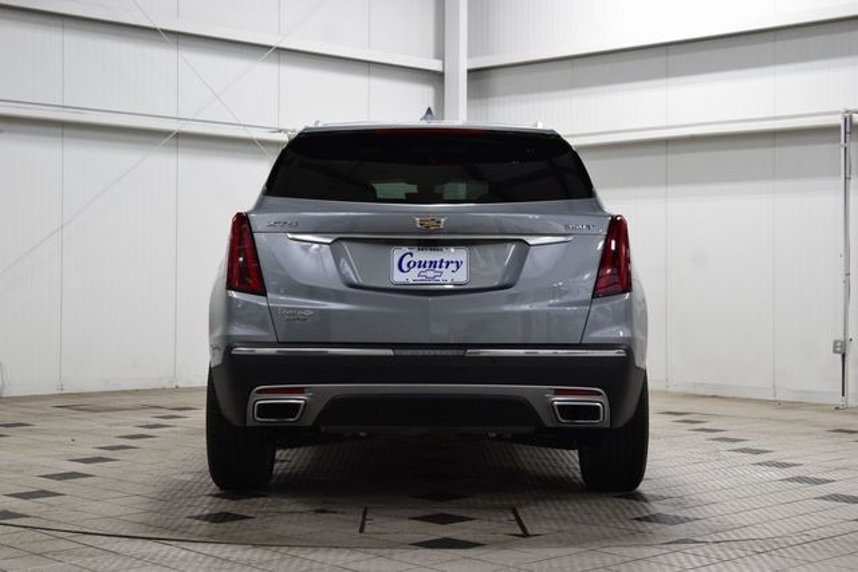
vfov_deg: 22.6
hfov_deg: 33.4
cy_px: 286
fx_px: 1430
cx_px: 429
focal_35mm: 60
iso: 1600
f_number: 6.3
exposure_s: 1/60
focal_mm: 40
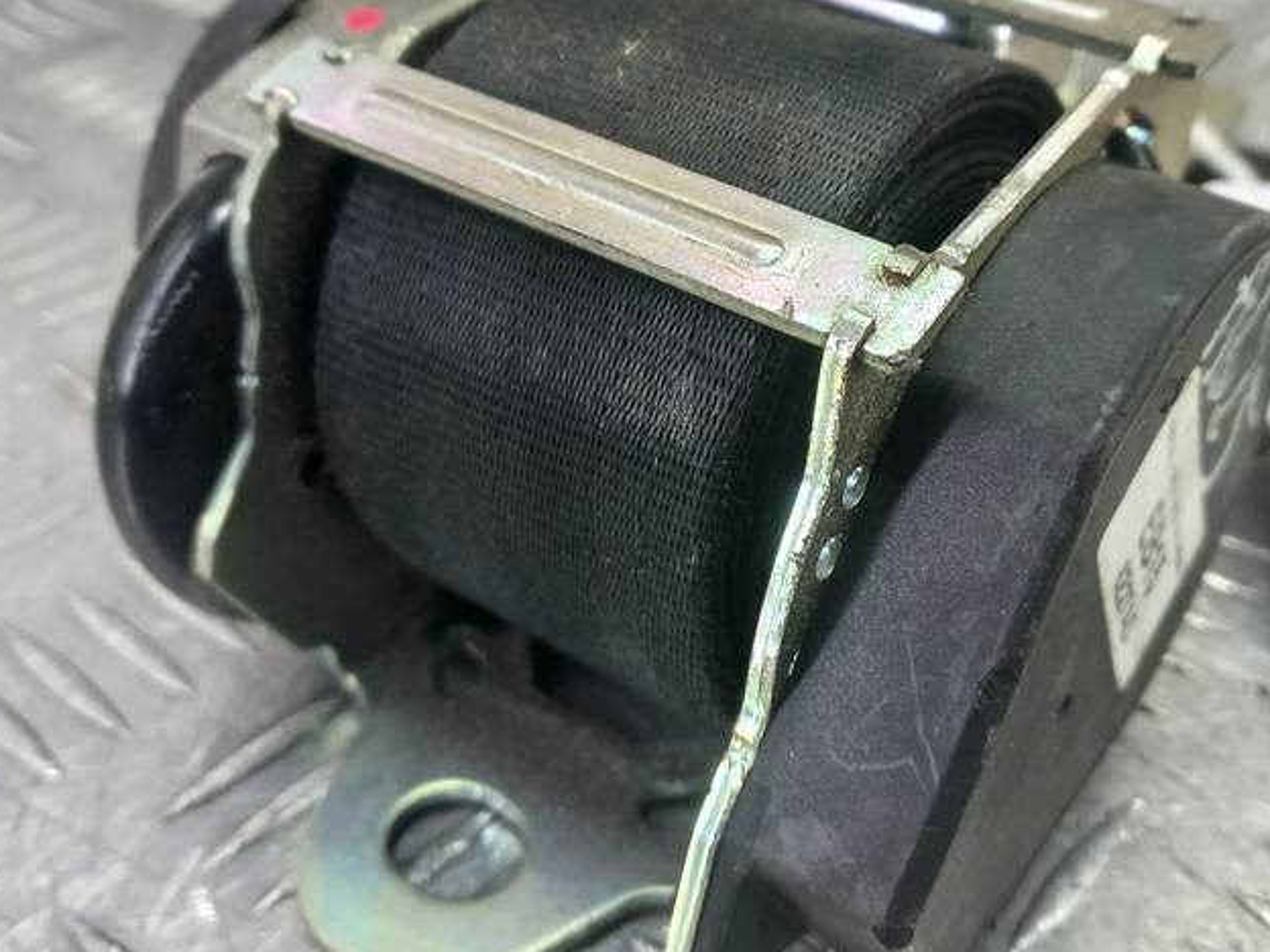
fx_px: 1504
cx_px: 720
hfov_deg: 45.7
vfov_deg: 35.1
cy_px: 405
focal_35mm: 41
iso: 100
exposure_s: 1/50
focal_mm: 4.6
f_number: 1.8
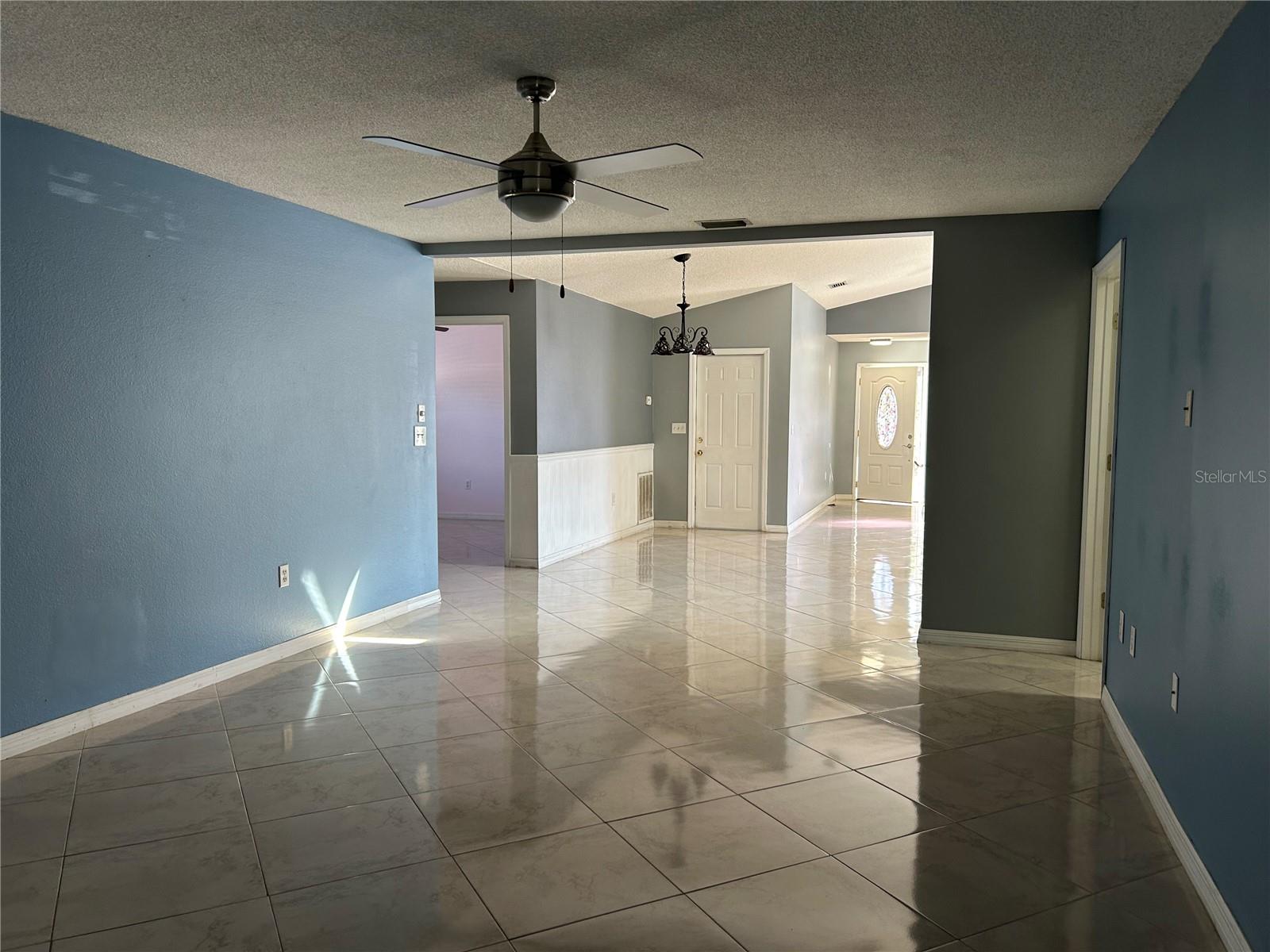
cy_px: 476
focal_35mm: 26
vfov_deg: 53.1
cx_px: 635
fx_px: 954
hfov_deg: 67.3
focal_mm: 5.7
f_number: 1.5
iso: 80
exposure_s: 1/60
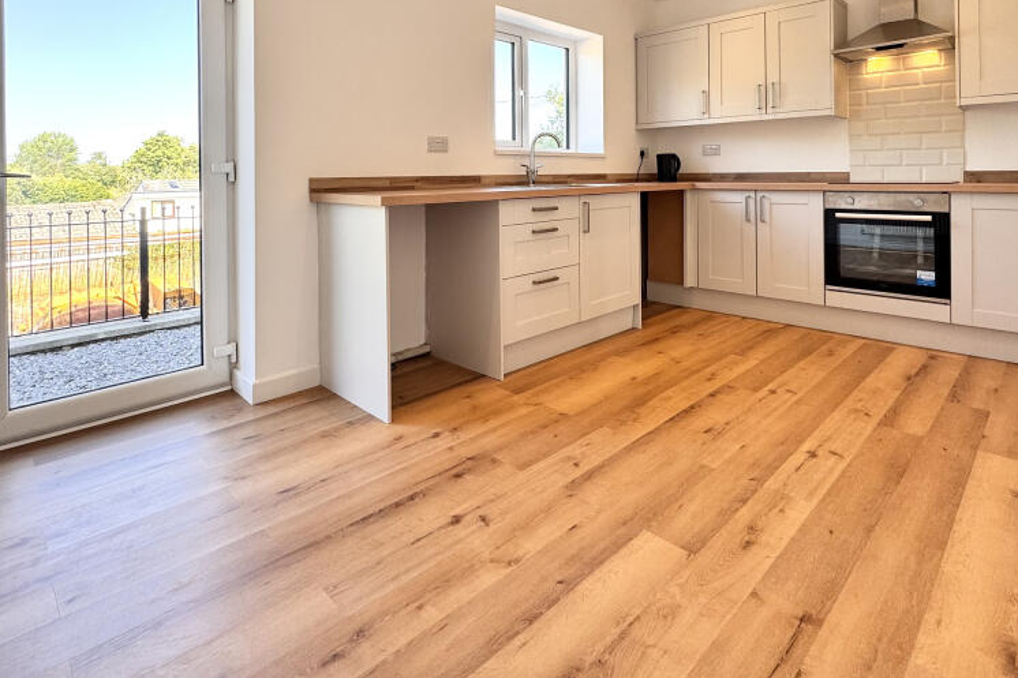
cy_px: 177
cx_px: 502
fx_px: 565
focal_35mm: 20
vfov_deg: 59.0
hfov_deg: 84.0
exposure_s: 1/99
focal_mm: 2.22
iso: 64
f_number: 2.2
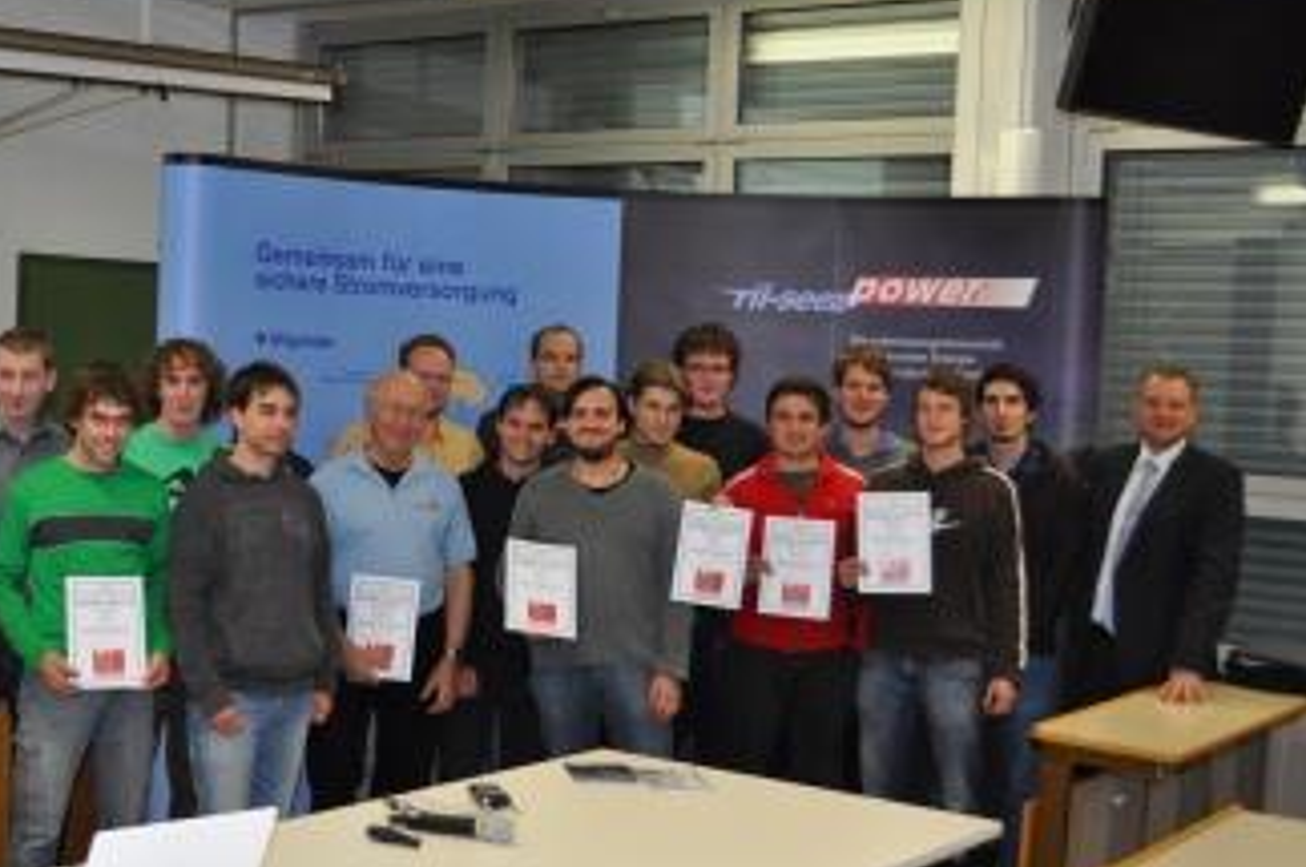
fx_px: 1956
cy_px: 476
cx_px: 476
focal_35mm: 54
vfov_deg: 25.0
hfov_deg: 36.7
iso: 500
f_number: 4.2
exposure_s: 1/60
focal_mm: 26
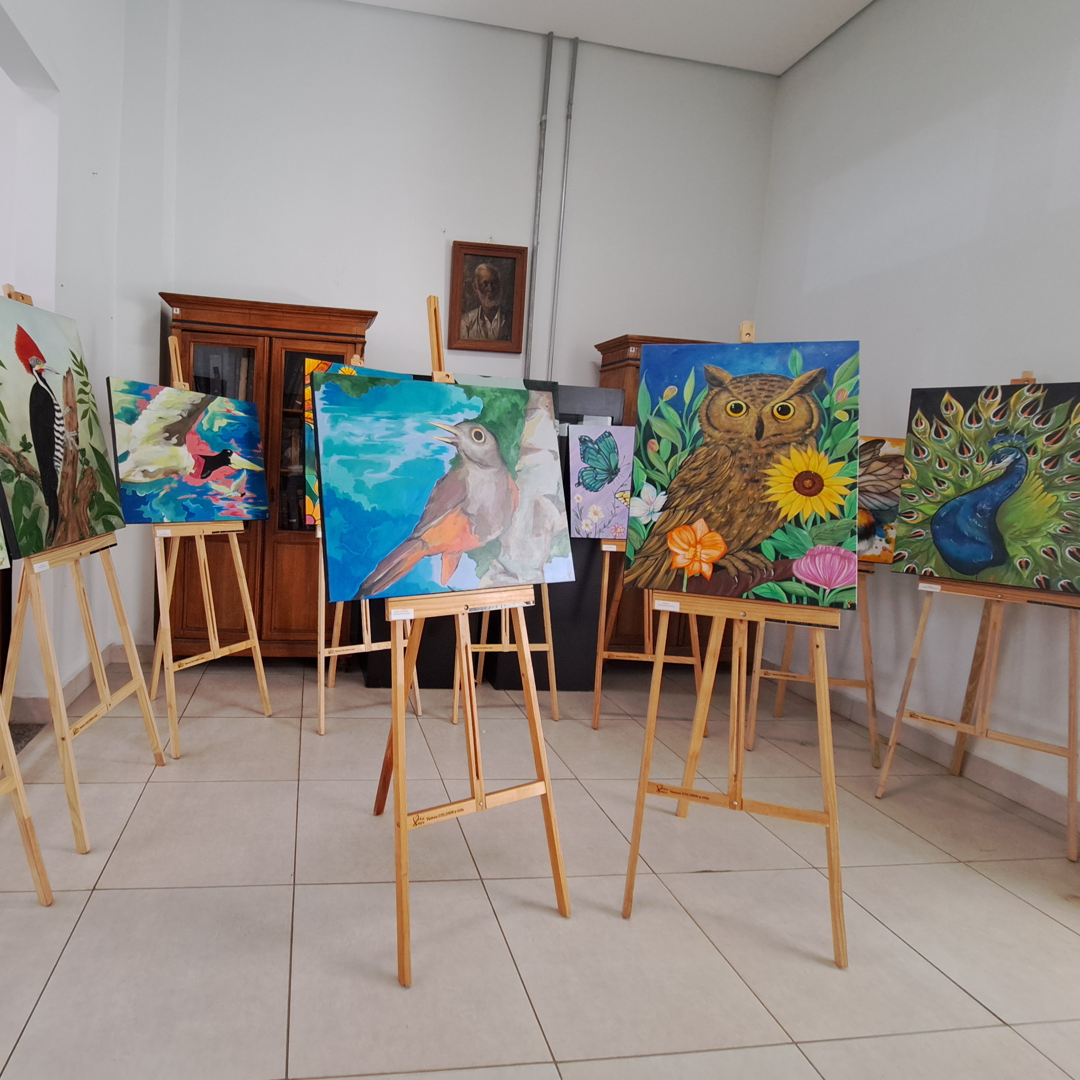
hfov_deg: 85.3
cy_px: 523
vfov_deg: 87.4
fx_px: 565
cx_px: 390
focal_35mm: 16
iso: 200
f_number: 2.2
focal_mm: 1.74
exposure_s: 1/24
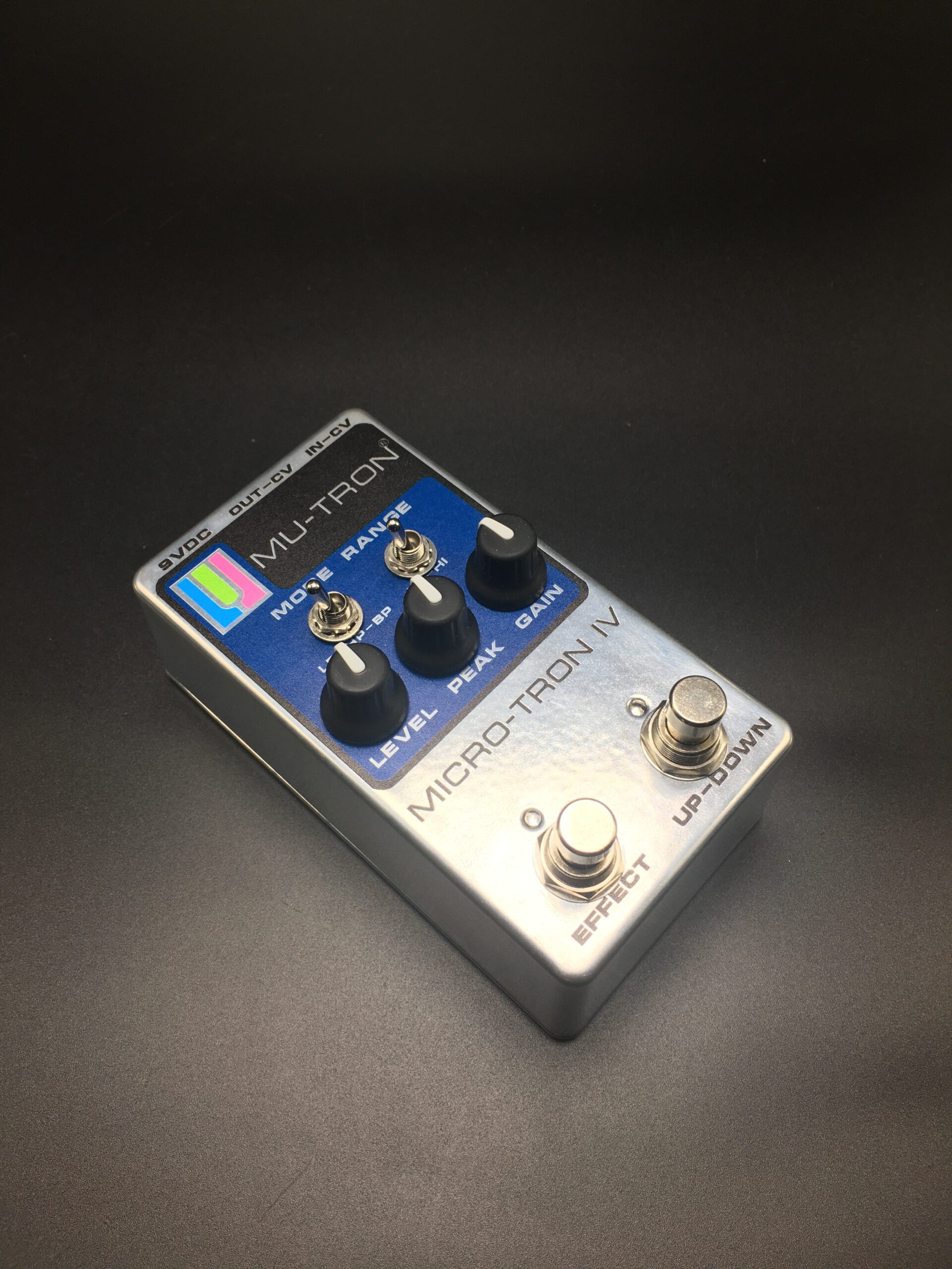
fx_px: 1063
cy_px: 634
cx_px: 476
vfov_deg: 61.7
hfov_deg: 48.2
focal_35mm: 29
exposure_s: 1/120
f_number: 2.2
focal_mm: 4.15
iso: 25
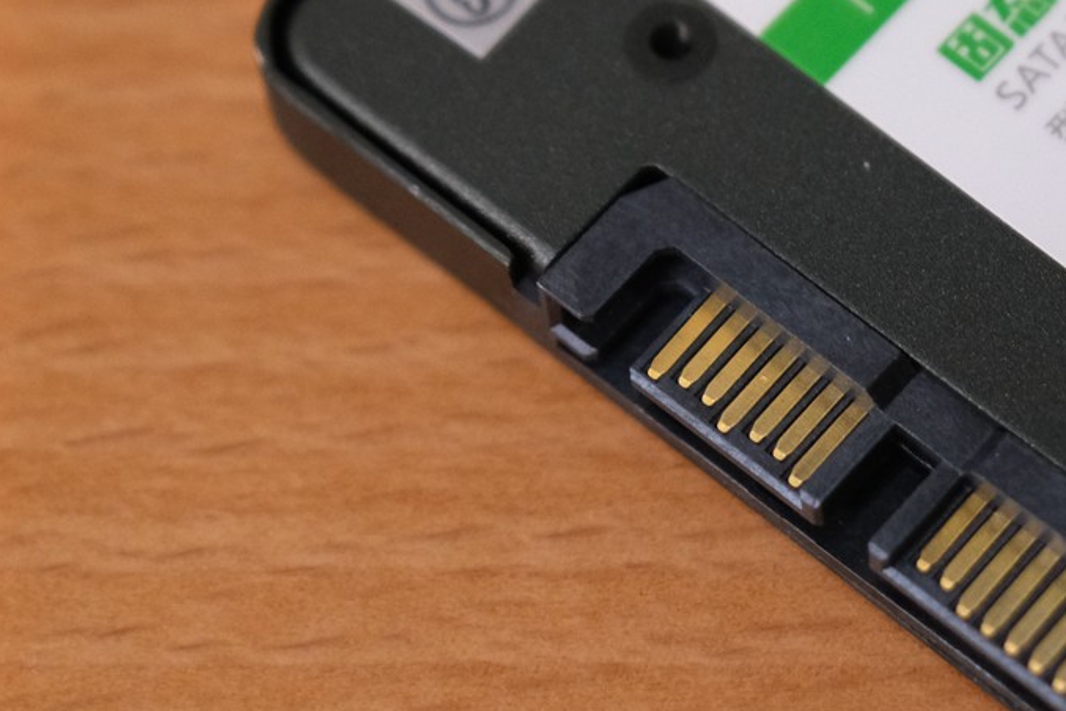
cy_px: 518
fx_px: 7077
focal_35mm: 239
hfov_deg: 8.6
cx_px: 929
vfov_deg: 5.7
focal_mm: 80
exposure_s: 1/120
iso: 2500
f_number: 4
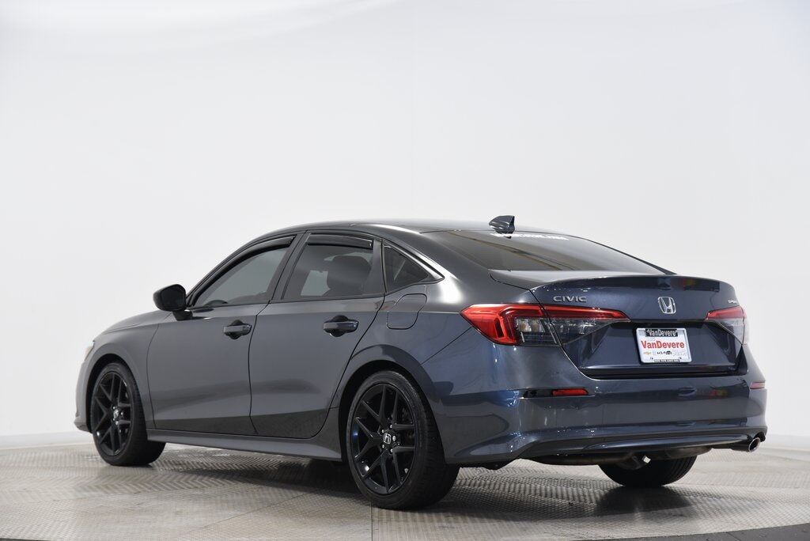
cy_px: 270
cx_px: 405
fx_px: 1576
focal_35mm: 70
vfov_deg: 19.5
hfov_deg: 28.8
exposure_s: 1/80
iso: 1600
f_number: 4.5
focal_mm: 70
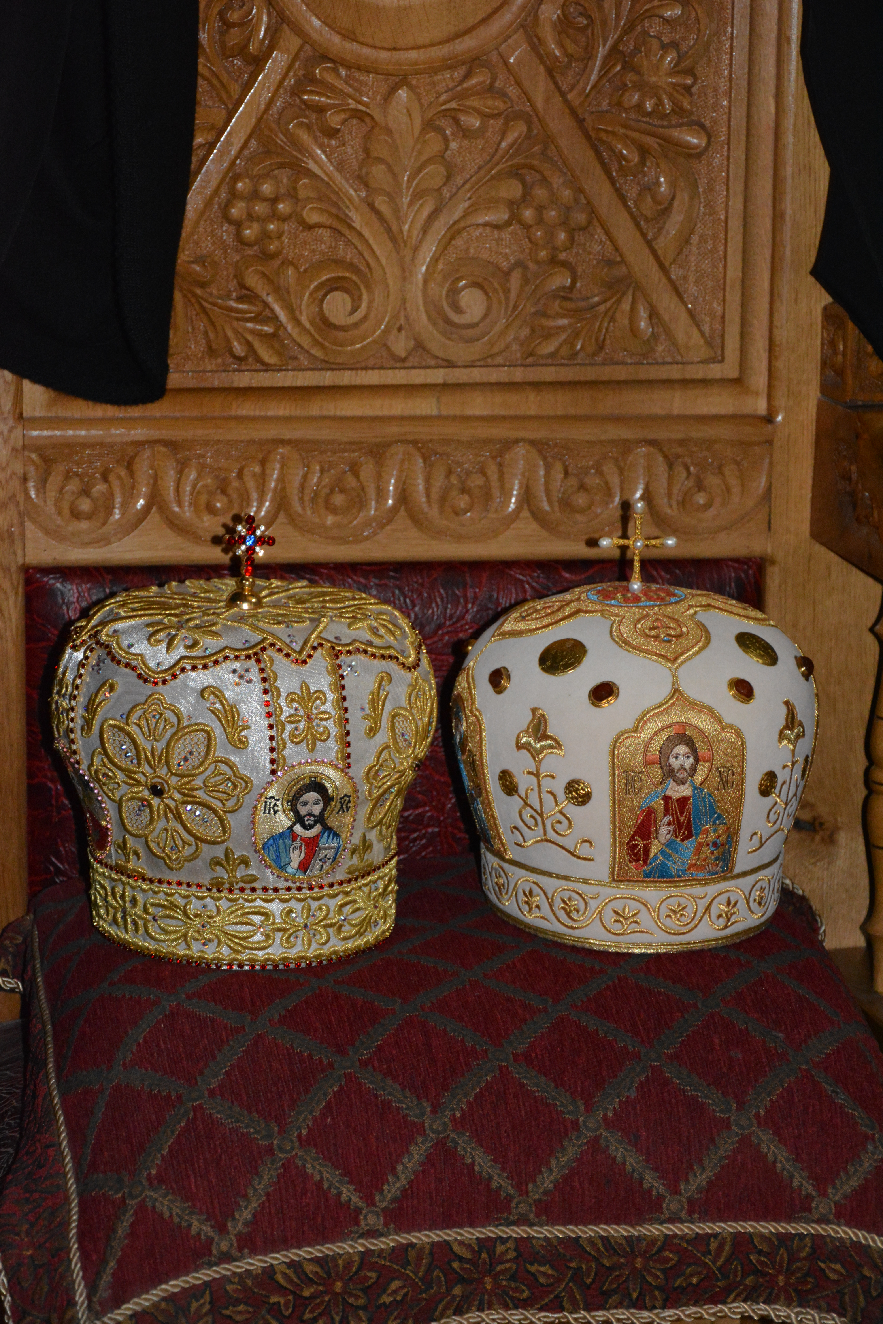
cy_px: 662
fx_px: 3642
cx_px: 442
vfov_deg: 20.6
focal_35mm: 99
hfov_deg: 13.8
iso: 3200
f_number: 5.3
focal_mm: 66
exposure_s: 1/60
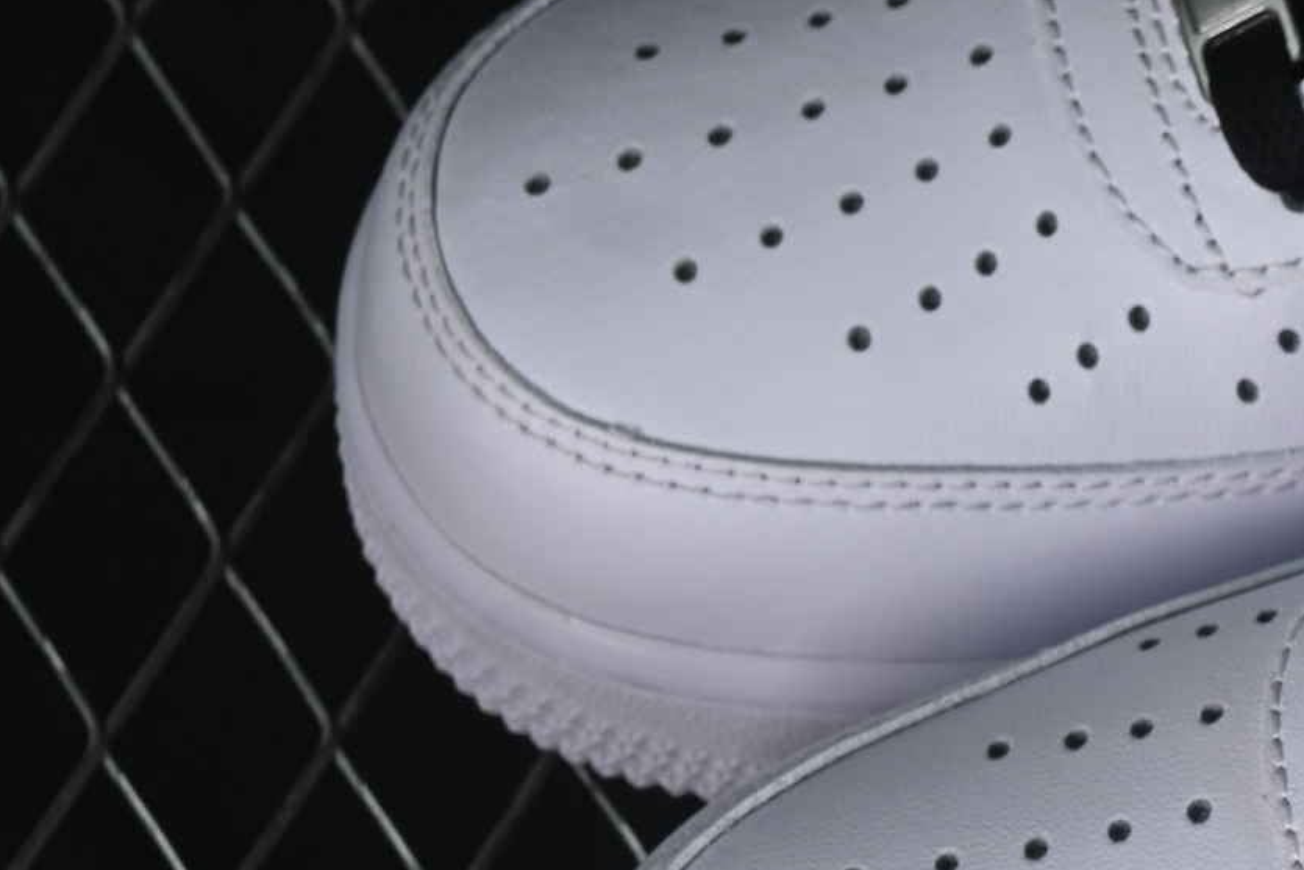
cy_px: 408
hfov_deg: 8.1
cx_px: 2007
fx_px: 9057
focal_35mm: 250
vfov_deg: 5.5
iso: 160
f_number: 8
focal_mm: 50
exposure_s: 1/60
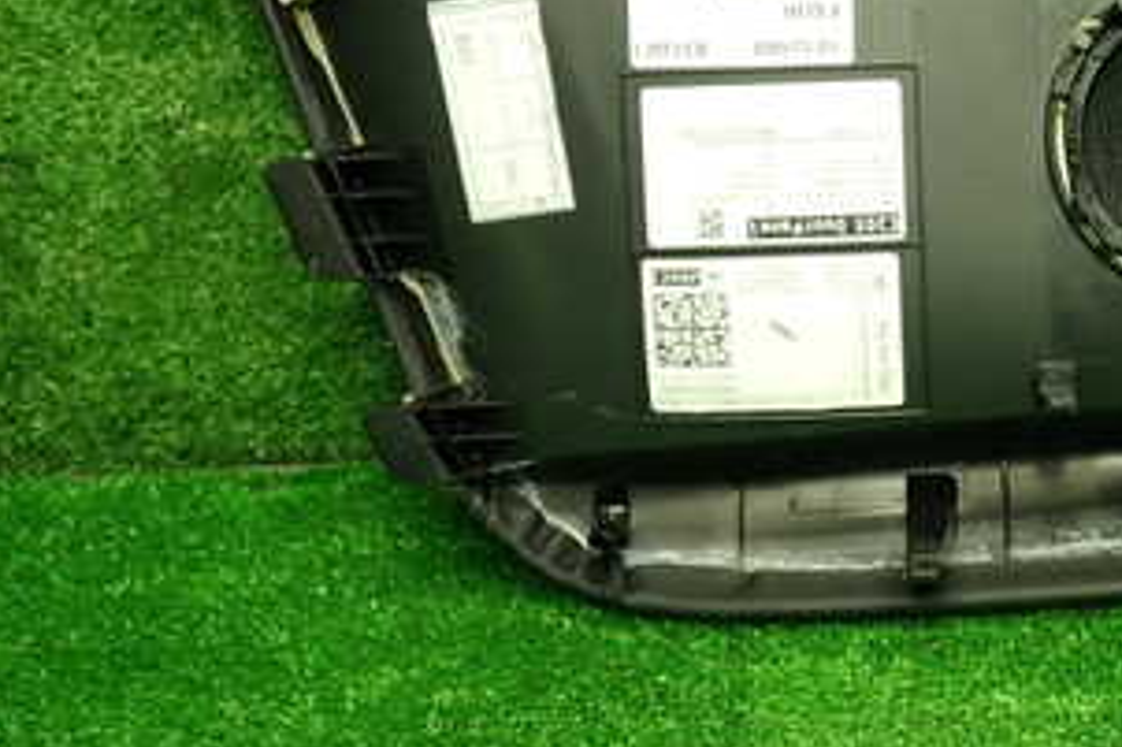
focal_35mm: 62
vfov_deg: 21.8
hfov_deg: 30.9
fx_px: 1931
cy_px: 227
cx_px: 1007
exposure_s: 1/30
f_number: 2.3
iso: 200
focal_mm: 5.4
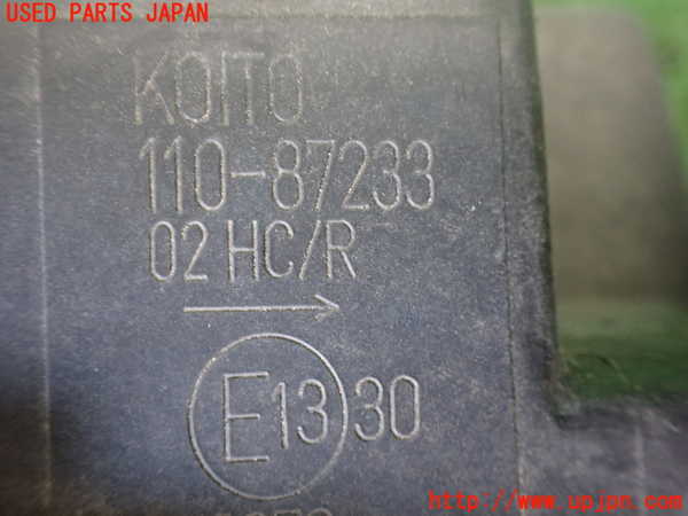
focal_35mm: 30
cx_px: 344
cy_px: 258
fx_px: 596
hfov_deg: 60.0
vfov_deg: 46.8
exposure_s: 1/40
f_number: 2.3
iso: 800
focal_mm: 5.4
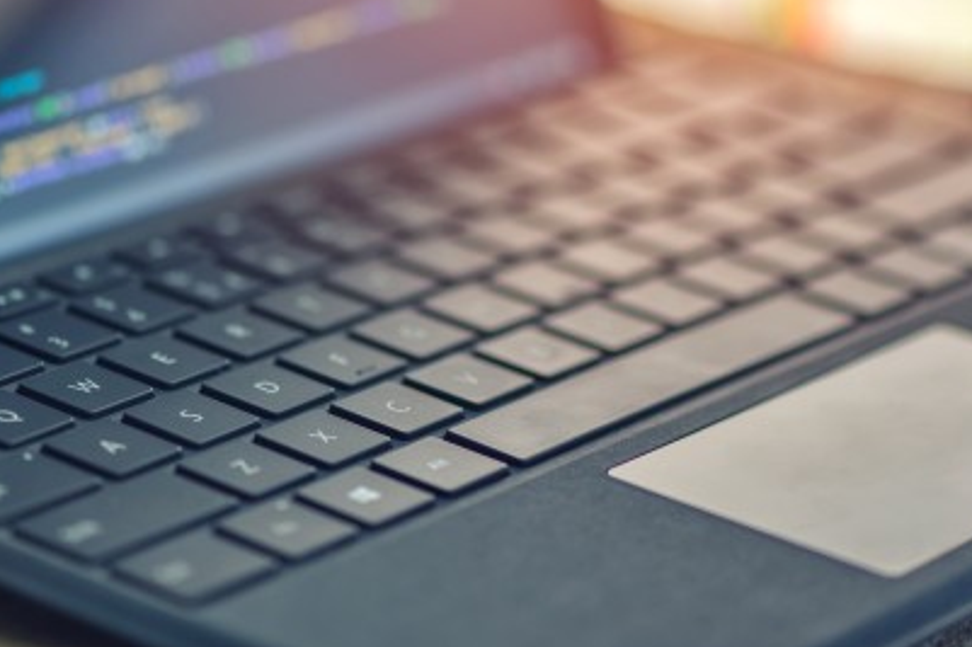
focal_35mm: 157
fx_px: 4237
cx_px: 370
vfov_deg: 8.7
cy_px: 173
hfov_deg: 13.1
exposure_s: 1/20
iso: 200
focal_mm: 105
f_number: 3
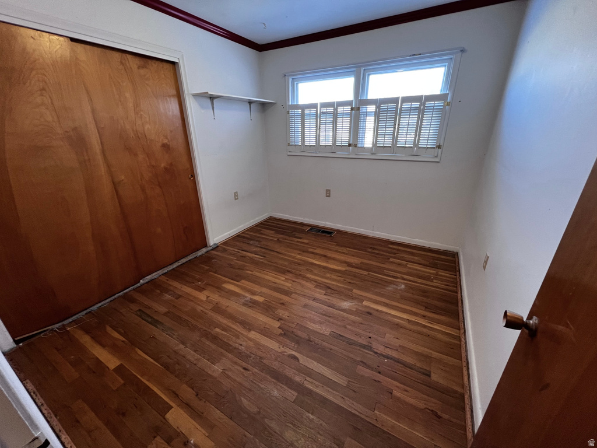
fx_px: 224
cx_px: 298
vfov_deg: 89.9
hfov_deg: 106.2
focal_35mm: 13
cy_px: 224
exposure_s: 1/60
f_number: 1.8
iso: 250
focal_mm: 1.57
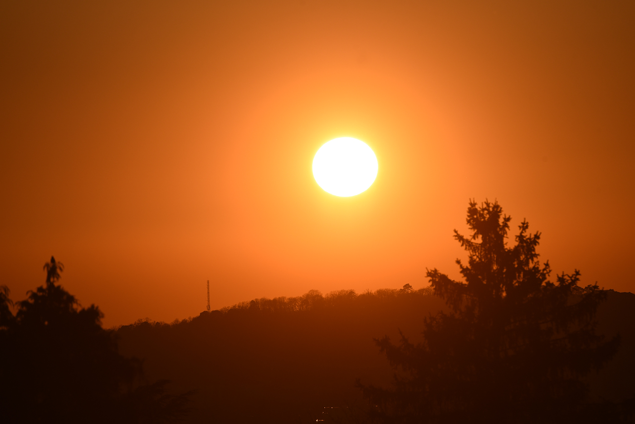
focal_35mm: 400
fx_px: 7059
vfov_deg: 3.4
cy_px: 212
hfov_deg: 5.2
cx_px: 318
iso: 200
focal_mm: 400
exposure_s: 1/4000
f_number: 8
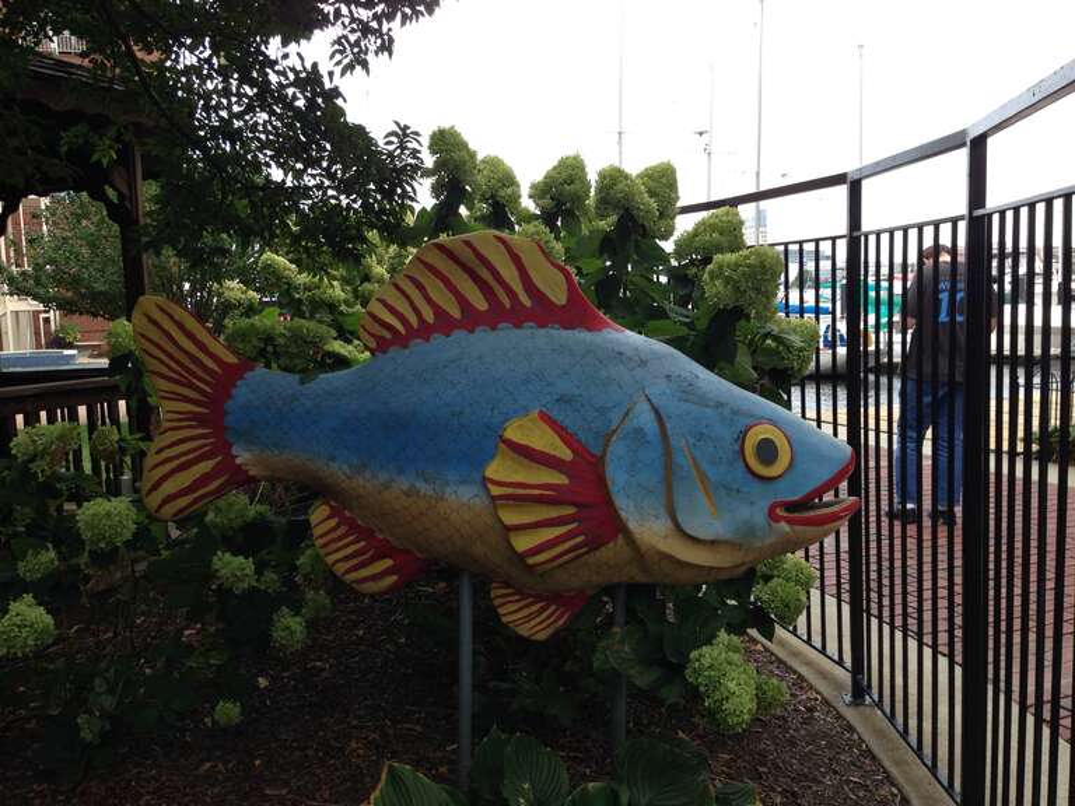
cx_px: 538
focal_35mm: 33
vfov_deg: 42.9
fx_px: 1025
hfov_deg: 55.4
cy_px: 403
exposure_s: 1/120
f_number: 2.4
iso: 64
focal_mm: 4.12
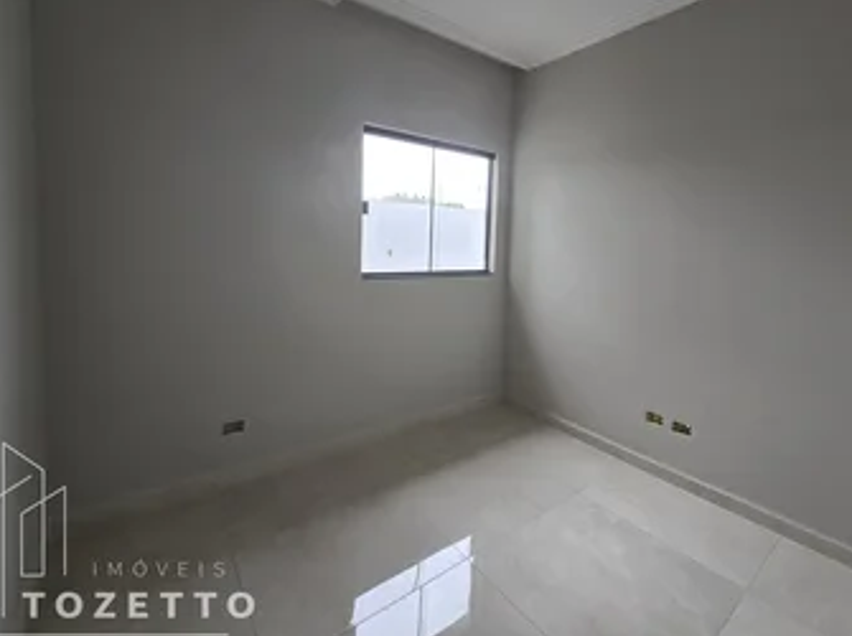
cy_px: 273
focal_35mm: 15
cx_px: 458
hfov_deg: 98.1
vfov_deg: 81.1
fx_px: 369
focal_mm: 2.2
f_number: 2.2
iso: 50
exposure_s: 1/126
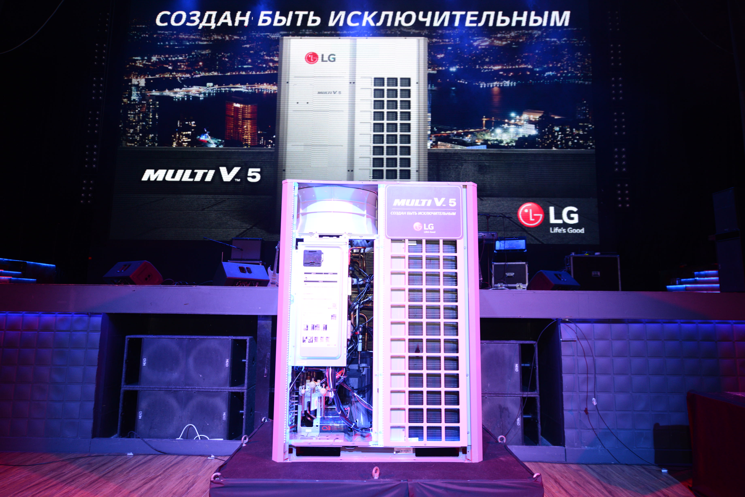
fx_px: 455
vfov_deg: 57.3
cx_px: 372
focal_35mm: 22
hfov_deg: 78.6
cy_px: 248
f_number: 4
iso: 900
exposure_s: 1/100
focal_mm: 22
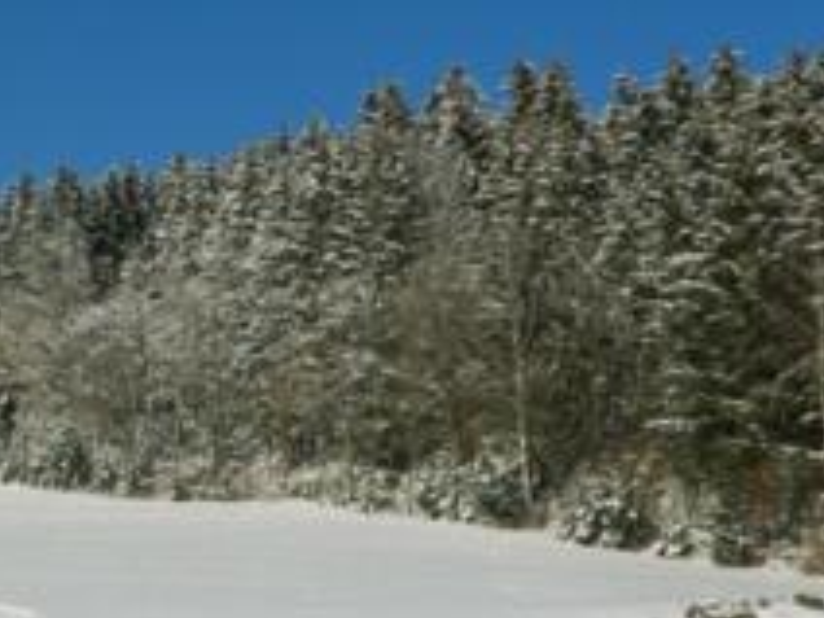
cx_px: -56
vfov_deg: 16.9
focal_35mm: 86
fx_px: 2047
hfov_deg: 21.7
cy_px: 571
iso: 80
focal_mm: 5.6
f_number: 9.1
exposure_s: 1/400
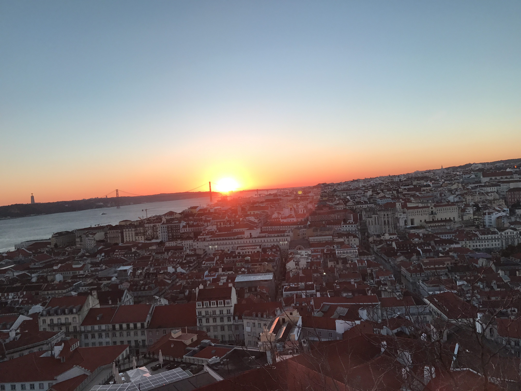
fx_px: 421
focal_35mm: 28
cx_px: 260
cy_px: 196
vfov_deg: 49.7
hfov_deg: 63.4
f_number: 1.8
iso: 32
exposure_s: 1/91
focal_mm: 3.99
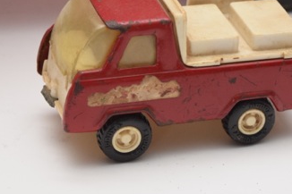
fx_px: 1313
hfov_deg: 12.7
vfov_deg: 8.5
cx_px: 163
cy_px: 87
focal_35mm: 162
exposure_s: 1/125
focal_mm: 55
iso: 1600
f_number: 5.6
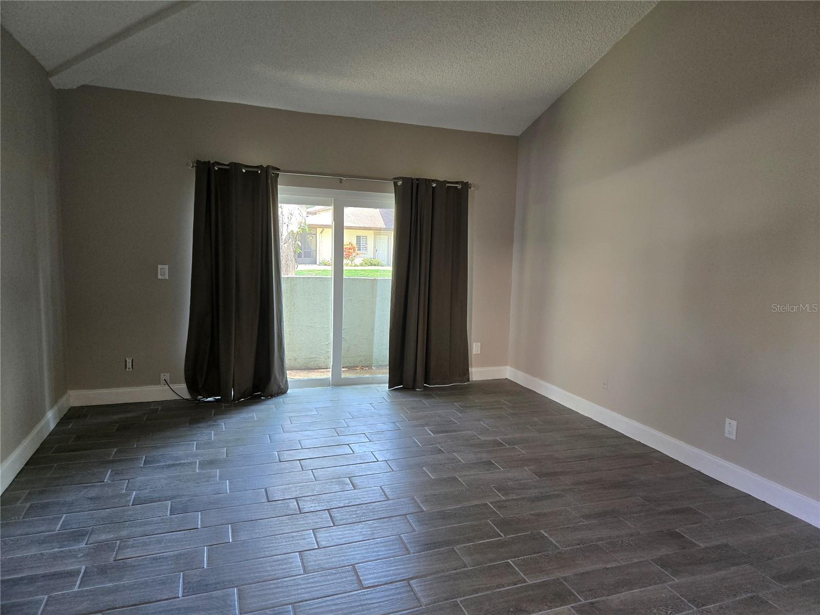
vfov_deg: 58.9
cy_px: 308
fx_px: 545
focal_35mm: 23
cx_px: 410
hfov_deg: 73.9
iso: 320
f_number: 1.8
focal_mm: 5.4
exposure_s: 1/120
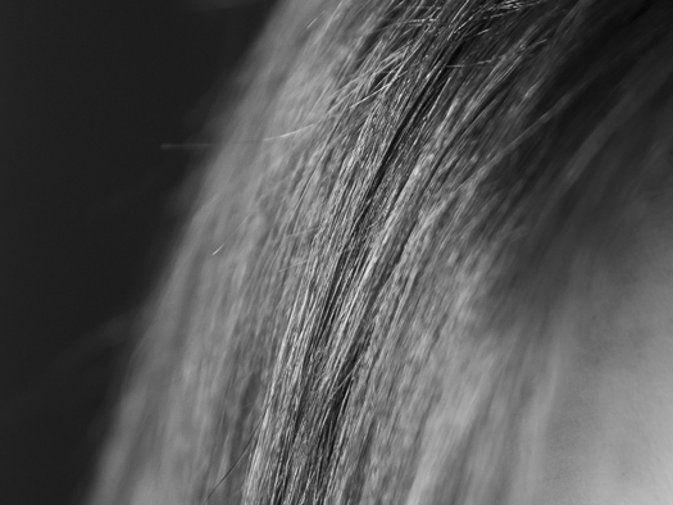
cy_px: 693
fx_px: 5445
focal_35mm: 280
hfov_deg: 7.0
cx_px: 804
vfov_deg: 5.3
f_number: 1.6
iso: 400
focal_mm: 85
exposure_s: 1/100
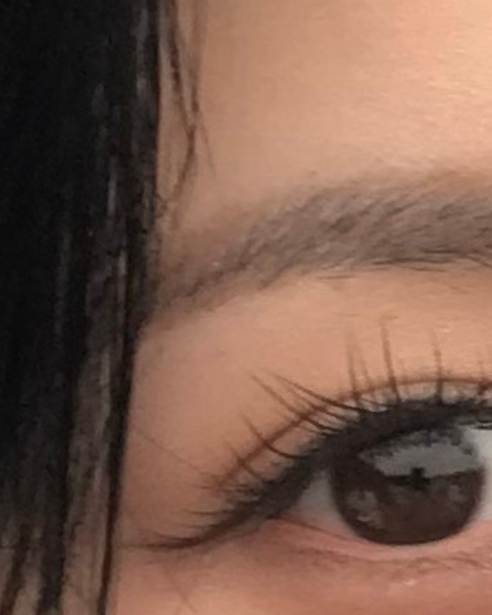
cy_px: 328
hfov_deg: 6.3
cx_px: 1503
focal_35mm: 223
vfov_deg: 8.7
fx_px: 4062
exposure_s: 1/100
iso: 40
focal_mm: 2.87
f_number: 2.2
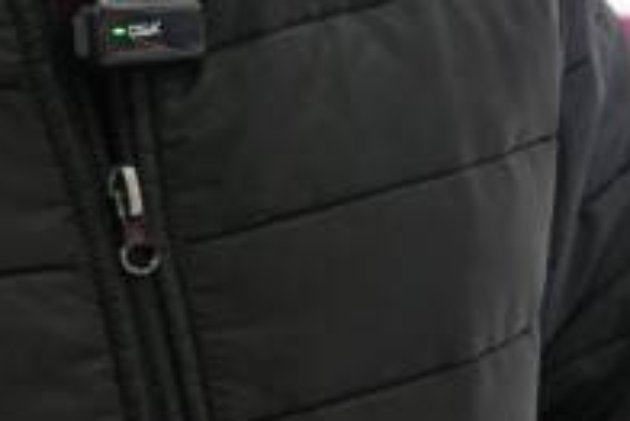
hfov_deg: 11.1
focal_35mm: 182
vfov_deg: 7.2
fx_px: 3187
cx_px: -112
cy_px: -514
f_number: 4
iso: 1000
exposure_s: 1/160
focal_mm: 31
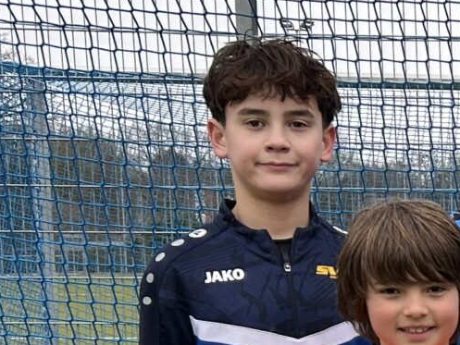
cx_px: 900
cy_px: 506
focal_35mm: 134
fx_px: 1781
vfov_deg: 10.7
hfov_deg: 12.9
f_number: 1.5
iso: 50
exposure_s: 1/709
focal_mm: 5.7
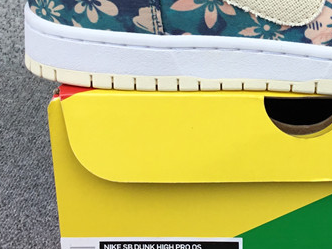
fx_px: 806
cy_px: 24
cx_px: 307
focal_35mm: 84
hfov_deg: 22.6
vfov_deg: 17.3
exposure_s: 1/360
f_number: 2.4
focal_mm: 3.3
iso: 25
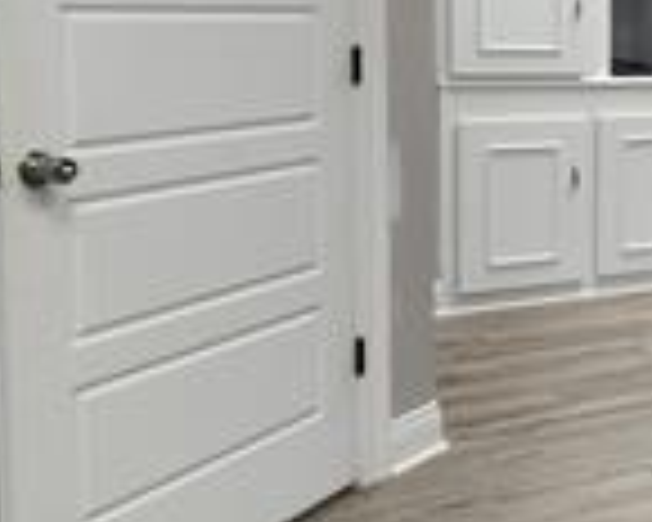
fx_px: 1081
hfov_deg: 24.0
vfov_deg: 26.8
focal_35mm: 56
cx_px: 1048
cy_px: 130
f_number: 2.2
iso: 80
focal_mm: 2.2
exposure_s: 1/60
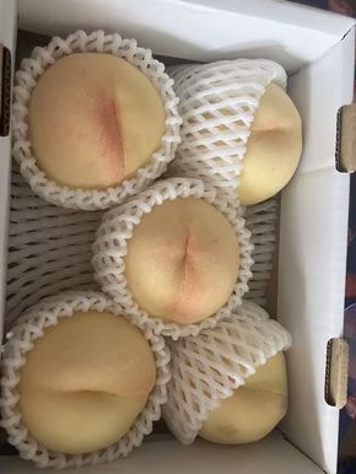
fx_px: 397
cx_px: 173
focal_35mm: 29
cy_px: 244
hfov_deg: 48.3
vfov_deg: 61.6
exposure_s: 1/40
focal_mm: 3.99
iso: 400
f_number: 1.8
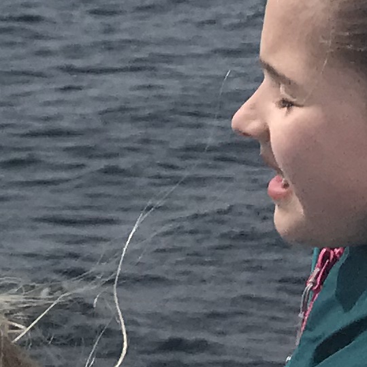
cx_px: -829
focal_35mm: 185
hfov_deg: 7.8
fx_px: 2219
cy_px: 91
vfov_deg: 9.4
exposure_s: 1/5988
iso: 25
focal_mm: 3.99
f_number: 1.8
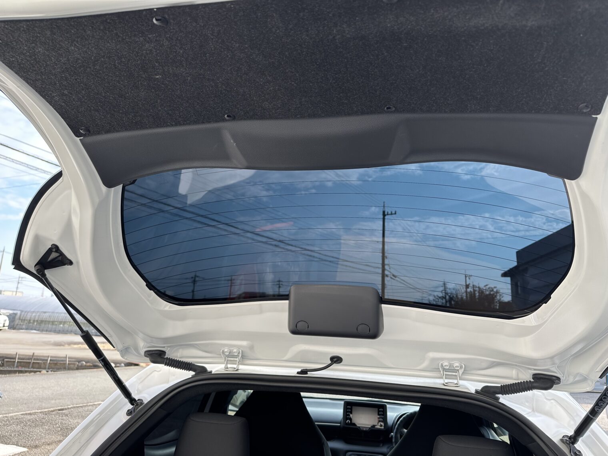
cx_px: 304
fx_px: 422
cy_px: 228
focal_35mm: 24
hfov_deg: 71.6
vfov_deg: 56.8
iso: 80
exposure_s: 1/484
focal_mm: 6.86
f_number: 1.78
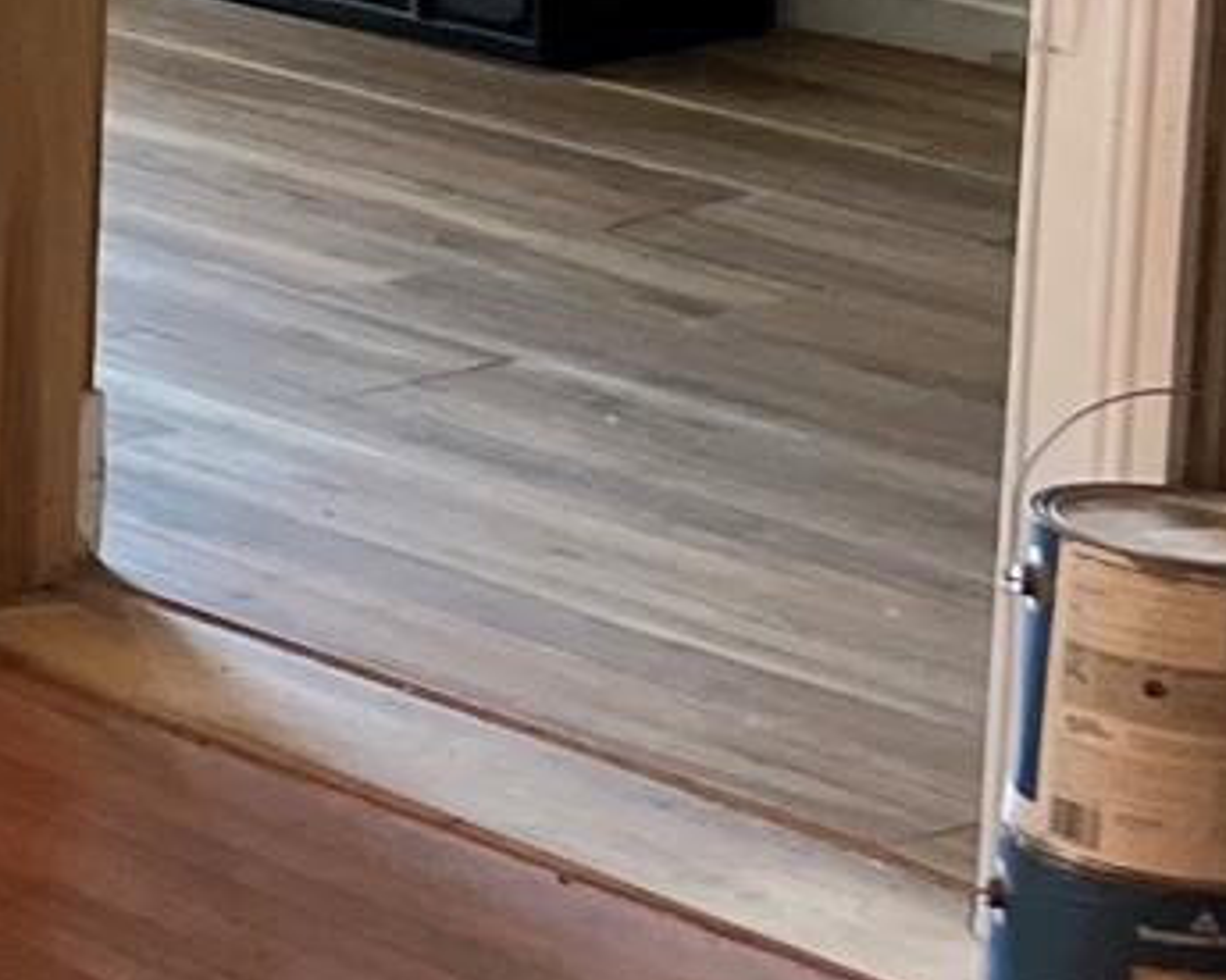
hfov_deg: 10.7
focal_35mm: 151
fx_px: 5477
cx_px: -1803
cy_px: -428
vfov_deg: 9.9
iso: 100
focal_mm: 5.7
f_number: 1.5
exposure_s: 1/120
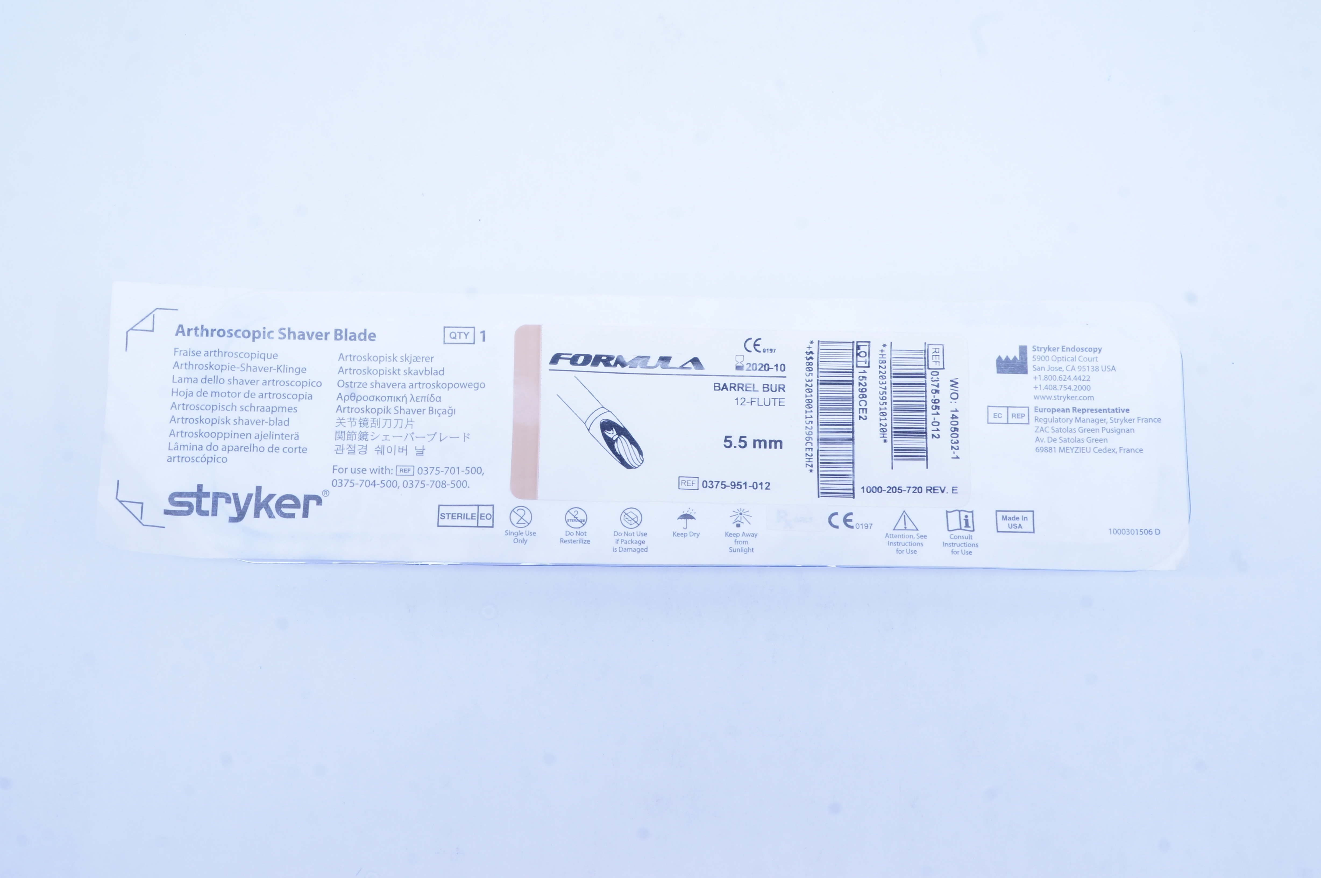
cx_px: 660
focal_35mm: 40
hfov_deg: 48.0
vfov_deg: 32.9
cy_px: 439
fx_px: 1485
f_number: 16
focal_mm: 27
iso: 400
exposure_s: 1/10
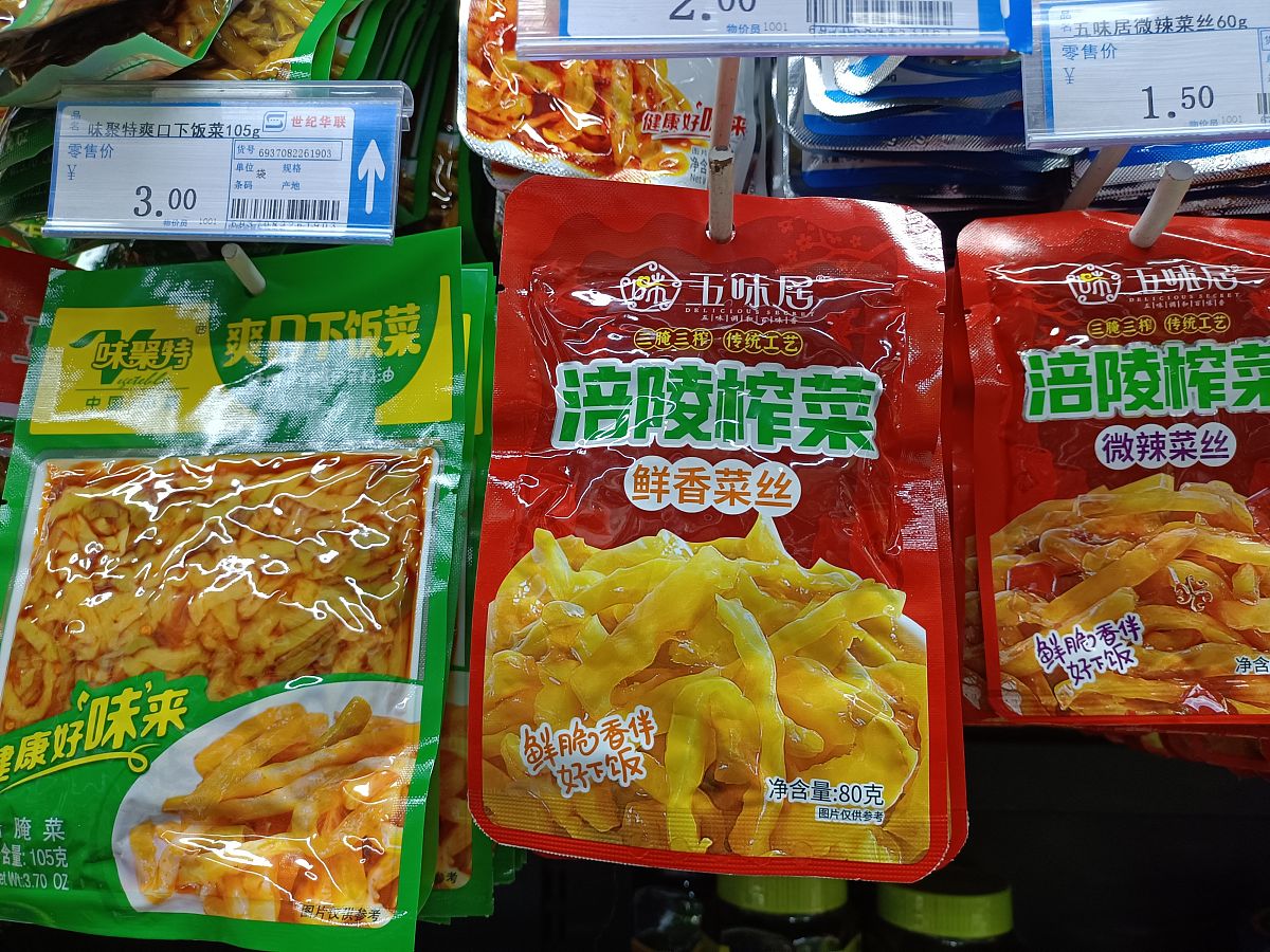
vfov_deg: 54.9
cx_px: 635
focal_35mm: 25
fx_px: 917
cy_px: 476
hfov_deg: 69.4
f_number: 1.79
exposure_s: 1/50
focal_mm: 4.71
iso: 320
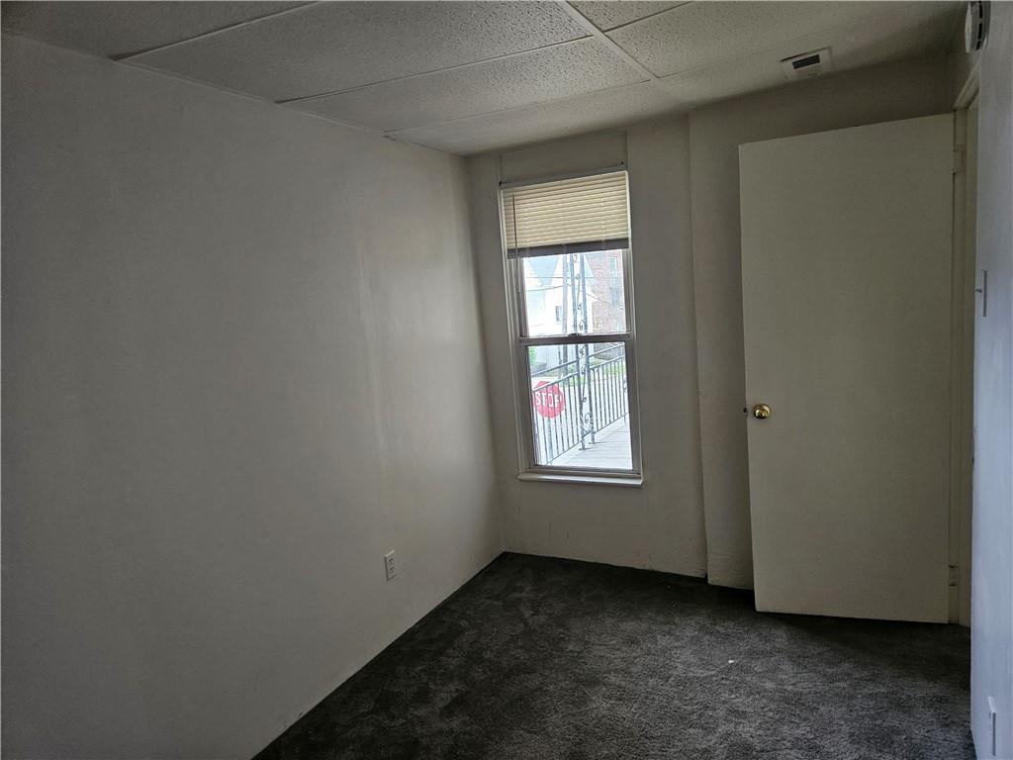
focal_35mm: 23
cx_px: 506
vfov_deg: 58.9
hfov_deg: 73.9
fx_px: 673
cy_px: 380
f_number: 1.8
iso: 250
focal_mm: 5.4
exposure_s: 1/170
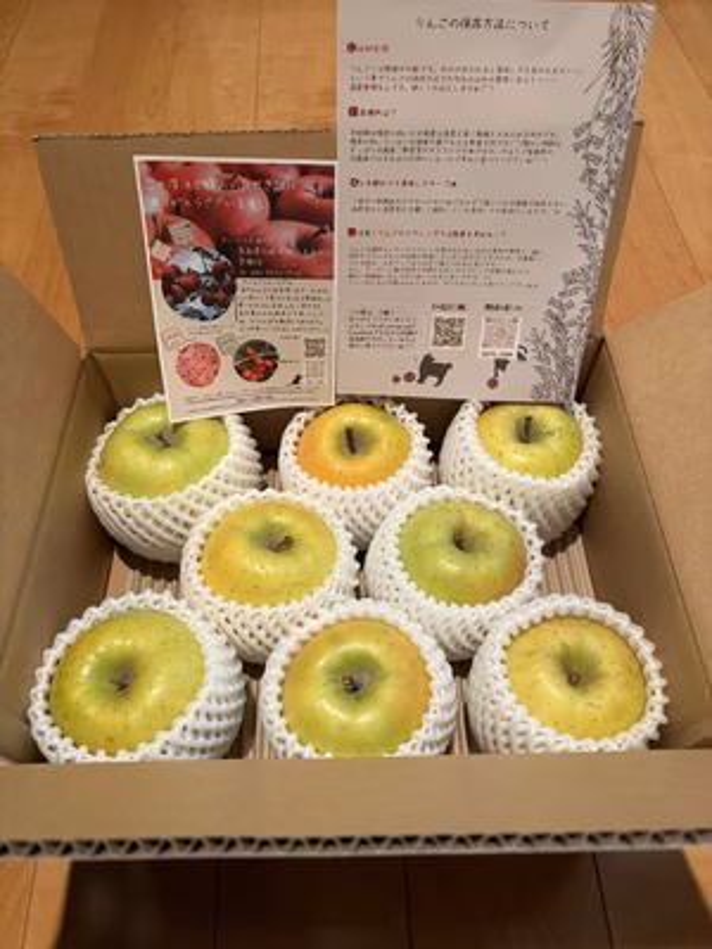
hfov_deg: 53.1
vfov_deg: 67.3
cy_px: 474
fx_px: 713
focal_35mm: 26
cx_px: 356
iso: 200
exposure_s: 1/50
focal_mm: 5.96
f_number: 1.6
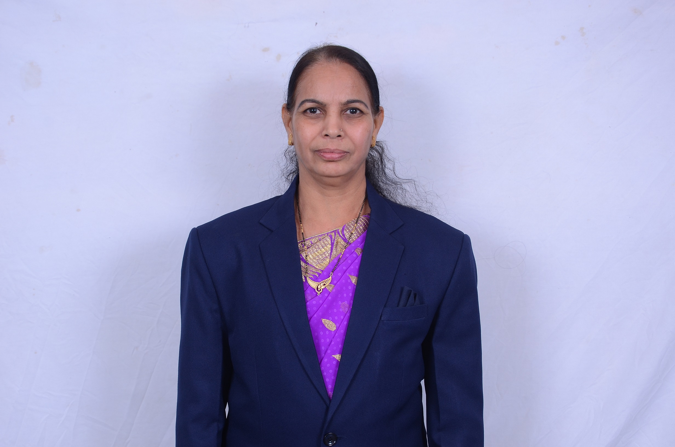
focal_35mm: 63
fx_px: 1179
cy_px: 224
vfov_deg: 21.5
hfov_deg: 32.0
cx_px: 338
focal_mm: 42
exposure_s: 1/160
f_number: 8
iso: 250
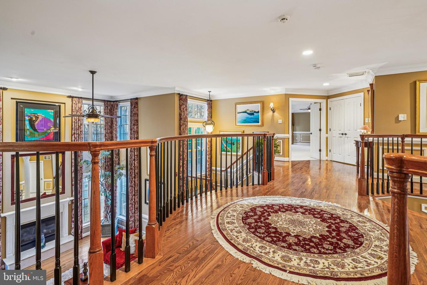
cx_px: 214
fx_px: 213
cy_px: 142
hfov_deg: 90.0
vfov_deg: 67.4
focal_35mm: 18
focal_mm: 18
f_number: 8
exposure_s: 1/5
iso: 640
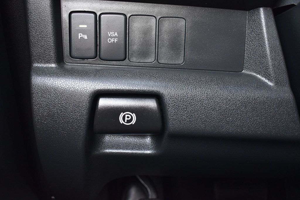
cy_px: 100
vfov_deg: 38.3
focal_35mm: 34
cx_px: 150
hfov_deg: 55.1
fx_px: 287
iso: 1600
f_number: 4.5
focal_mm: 23
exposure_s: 1/15
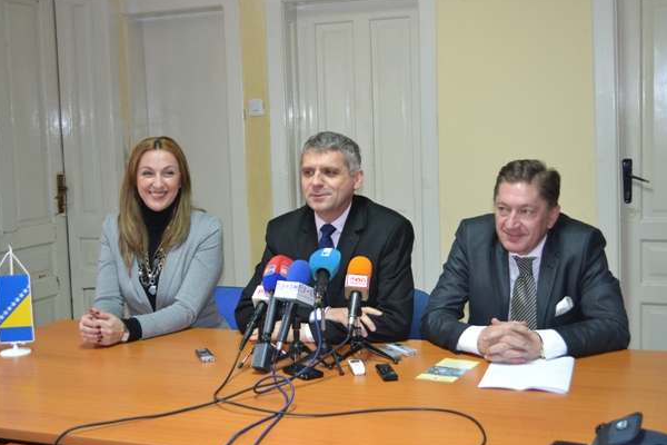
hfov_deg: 41.1
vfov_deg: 28.1
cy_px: 213
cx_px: 315
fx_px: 889
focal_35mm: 48
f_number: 4.5
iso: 2000
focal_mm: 30
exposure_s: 1/60
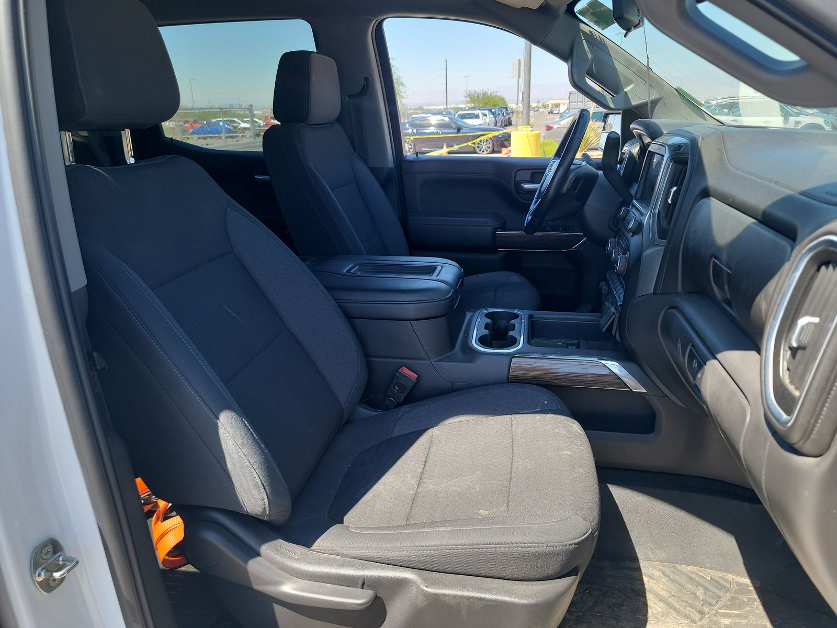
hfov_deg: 71.6
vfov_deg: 56.8
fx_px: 580
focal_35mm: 24
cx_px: 418
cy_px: 314
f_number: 1.8
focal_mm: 6.7
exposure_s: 1/122
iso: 50
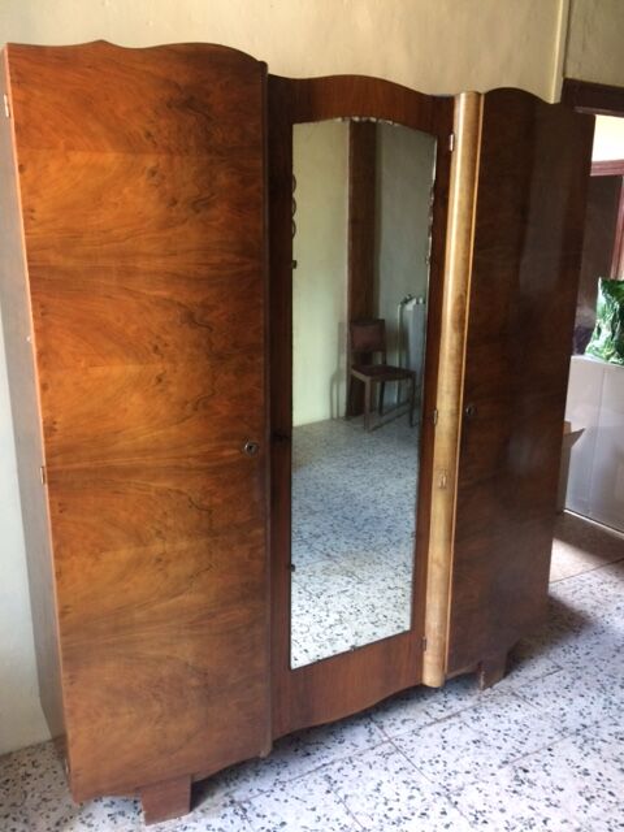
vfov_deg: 61.7
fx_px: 697
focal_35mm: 29
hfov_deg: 48.2
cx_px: 312
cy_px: 416
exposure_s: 1/33
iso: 160
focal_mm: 4.15
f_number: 2.2
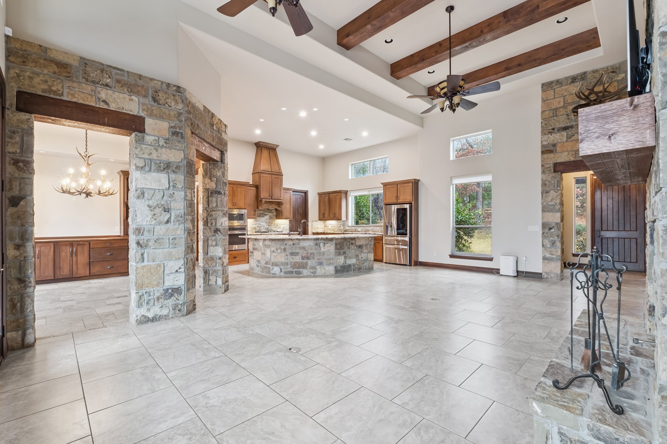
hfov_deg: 97.1
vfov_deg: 74.1
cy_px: 222
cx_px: 334
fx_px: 295
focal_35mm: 16
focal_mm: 10.6
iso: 200
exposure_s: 1/6
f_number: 8
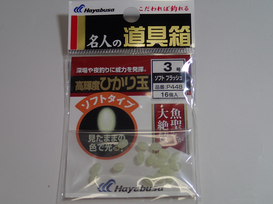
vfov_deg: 19.9
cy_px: 102
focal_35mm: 74
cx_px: 136
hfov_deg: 26.3
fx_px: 584
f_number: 4.2
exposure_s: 1/125
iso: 200
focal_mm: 13.47
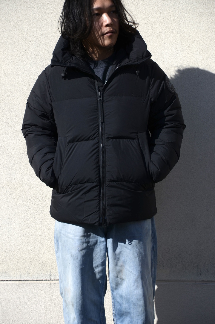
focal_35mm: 165
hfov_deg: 8.3
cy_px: 162
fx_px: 1485
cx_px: 108
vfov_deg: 12.5
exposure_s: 1/1250
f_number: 5.6
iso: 125
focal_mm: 110
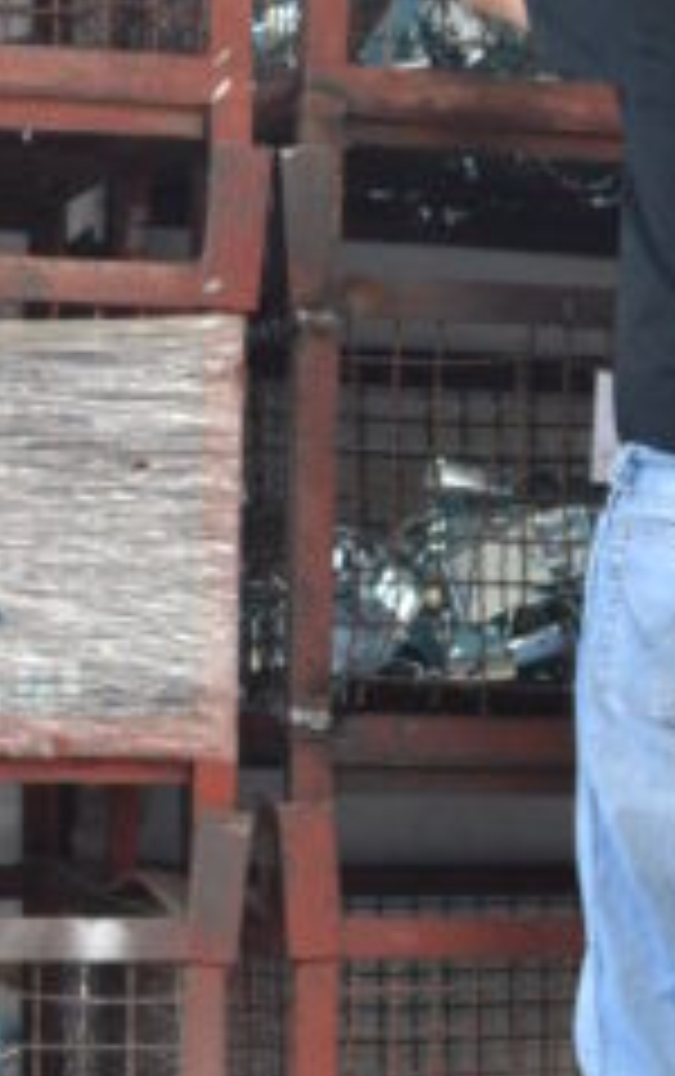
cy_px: 1013
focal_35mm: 138
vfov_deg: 14.9
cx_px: 796
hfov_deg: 9.4
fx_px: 4050
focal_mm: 24
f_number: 4
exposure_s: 1/60
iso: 2000
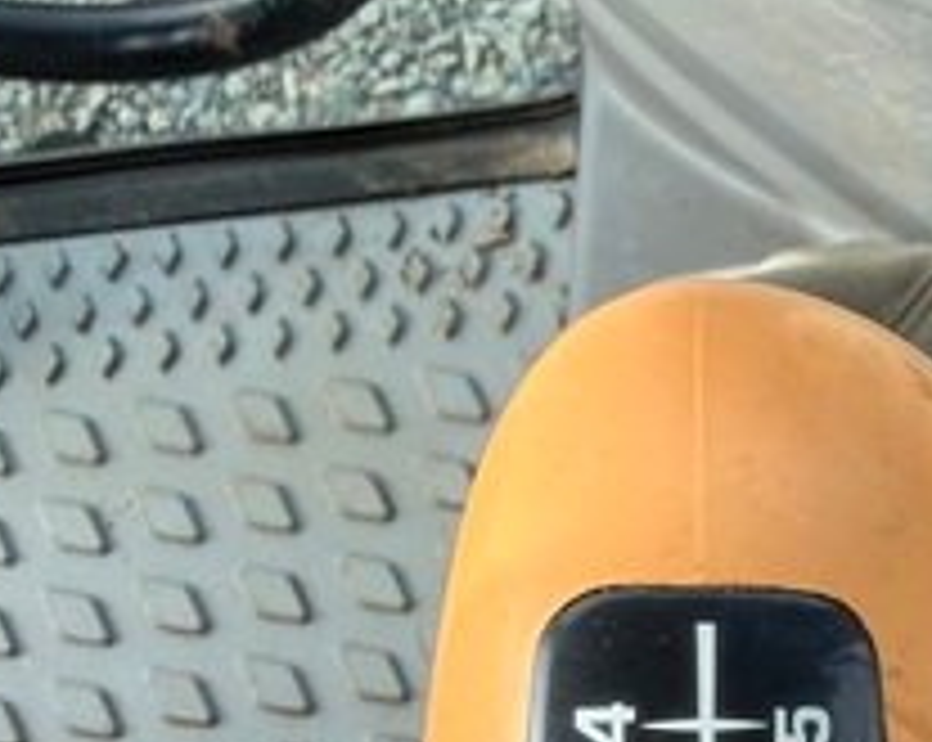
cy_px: 706
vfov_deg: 21.8
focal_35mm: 68
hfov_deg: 23.8
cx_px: 1283
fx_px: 1873
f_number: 2.2
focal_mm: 2.22
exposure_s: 1/149
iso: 40
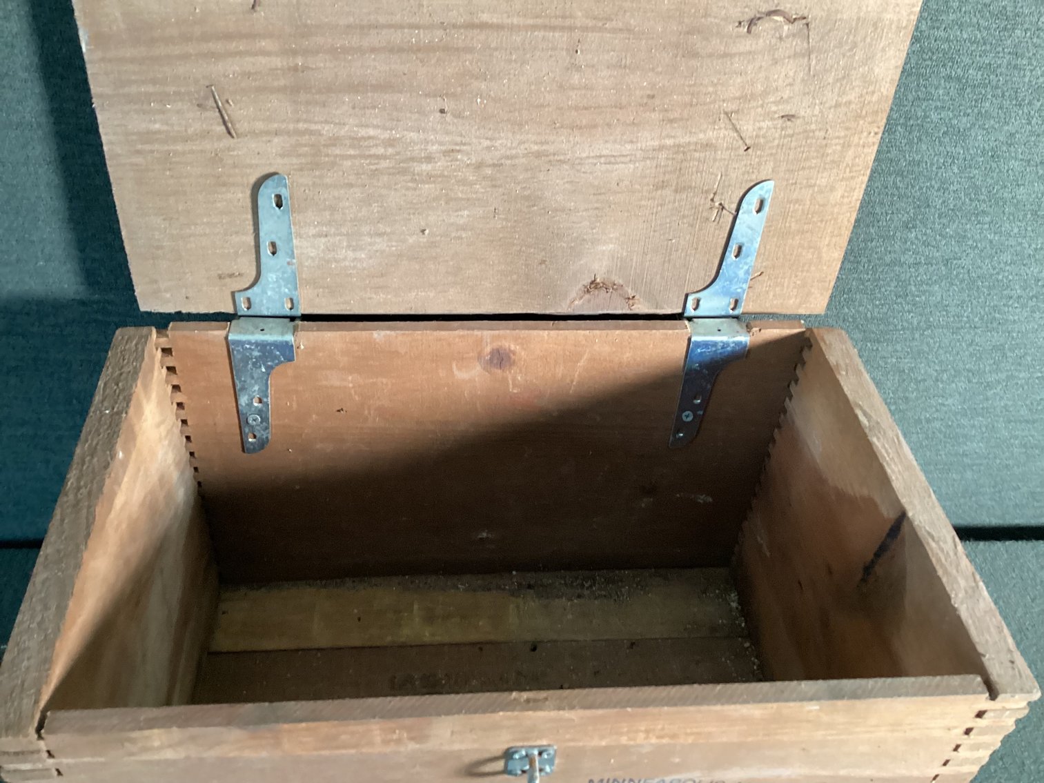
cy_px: 392
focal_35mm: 31
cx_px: 522
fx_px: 935
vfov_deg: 45.4
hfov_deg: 58.3
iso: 250
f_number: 2.4
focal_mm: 3.3
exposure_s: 1/40
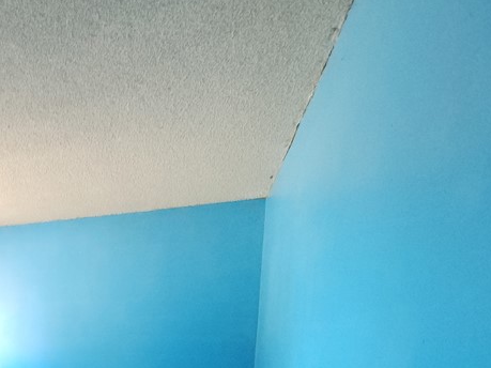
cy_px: 371
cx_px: -1
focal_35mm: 29
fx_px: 411
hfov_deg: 50.0
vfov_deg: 41.6
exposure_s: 1/30
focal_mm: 2.2
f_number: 2.2
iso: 400
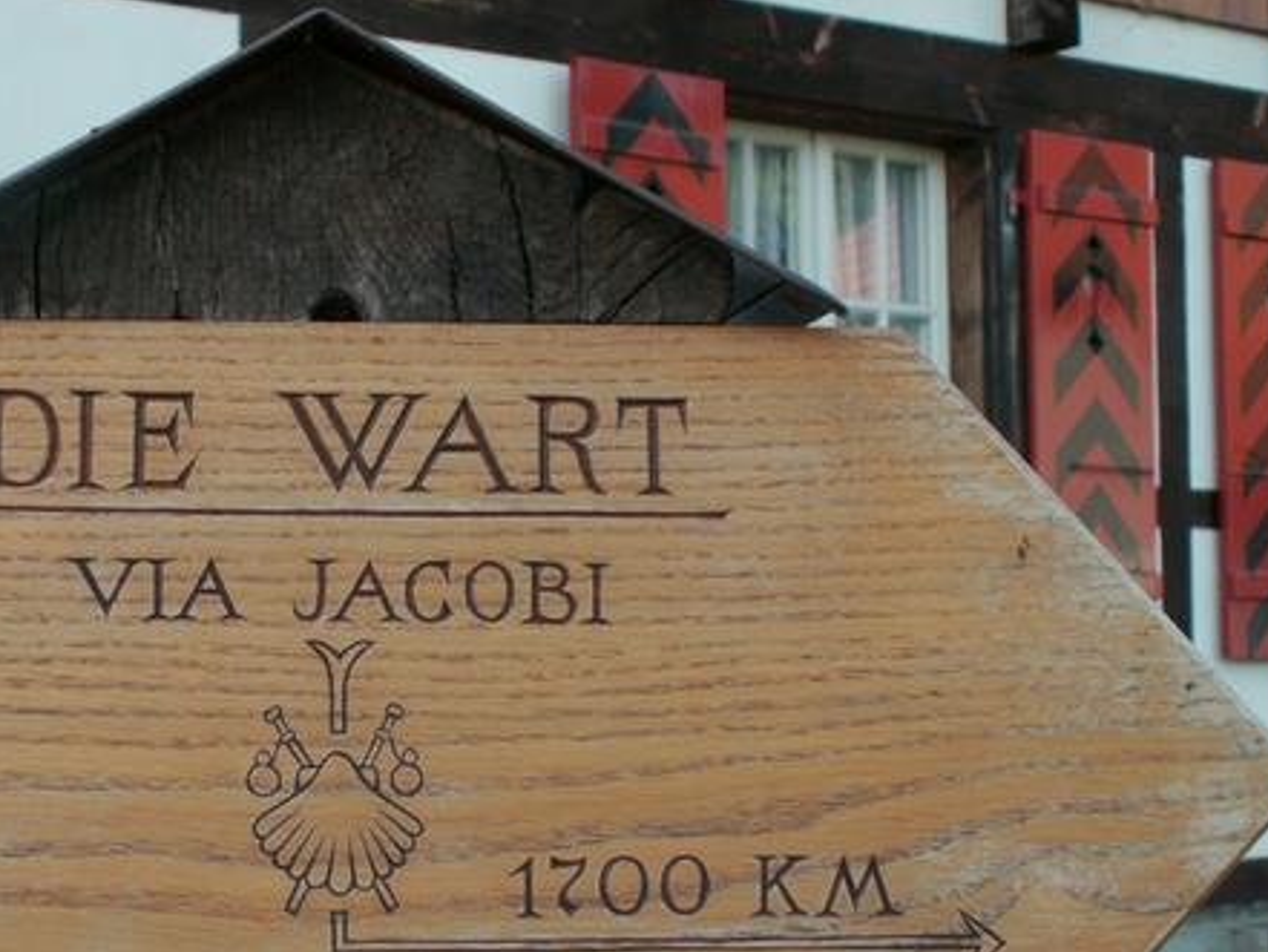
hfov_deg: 26.1
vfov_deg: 19.9
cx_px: 385
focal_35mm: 74
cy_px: 590
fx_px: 2711
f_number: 3.2
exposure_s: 1/200
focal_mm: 8.54
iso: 50
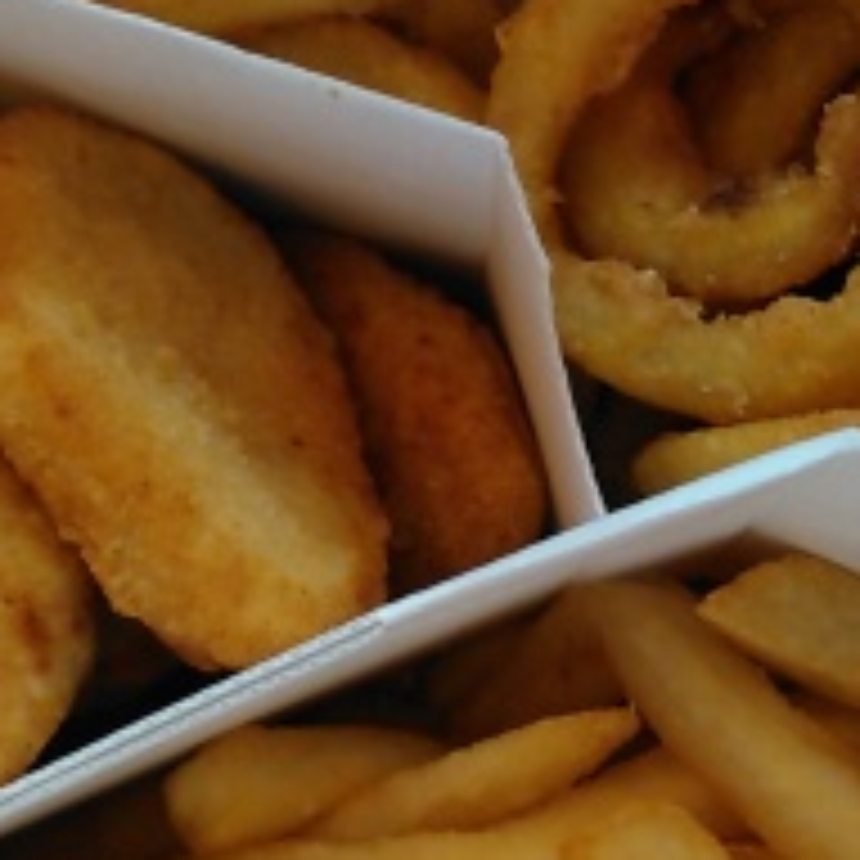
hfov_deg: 19.5
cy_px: 482
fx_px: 2502
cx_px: 500
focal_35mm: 89
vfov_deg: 19.5
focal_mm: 4
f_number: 2.4
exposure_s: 1/15.1
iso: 160
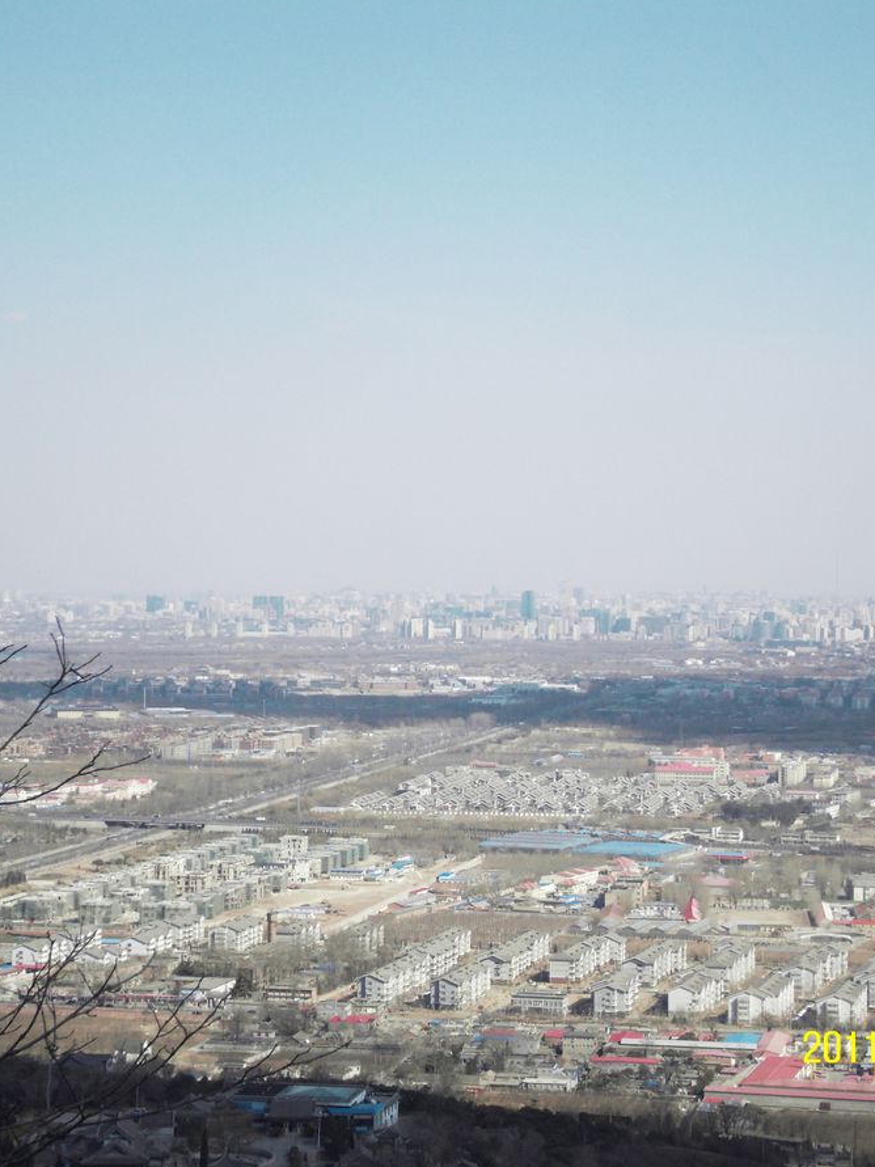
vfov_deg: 20.2
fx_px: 3270
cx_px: 444
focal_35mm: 97
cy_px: 582
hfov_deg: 15.2
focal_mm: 12.7
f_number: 12.9
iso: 80
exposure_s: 1/125
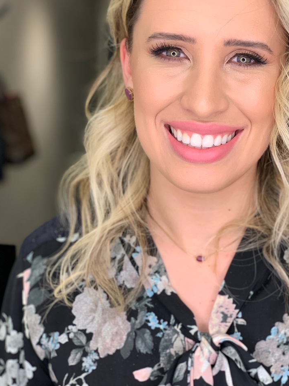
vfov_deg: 27.6
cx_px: 193
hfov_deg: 20.9
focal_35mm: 70
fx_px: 779
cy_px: 129
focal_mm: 6
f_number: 2.4
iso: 32
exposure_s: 1/120
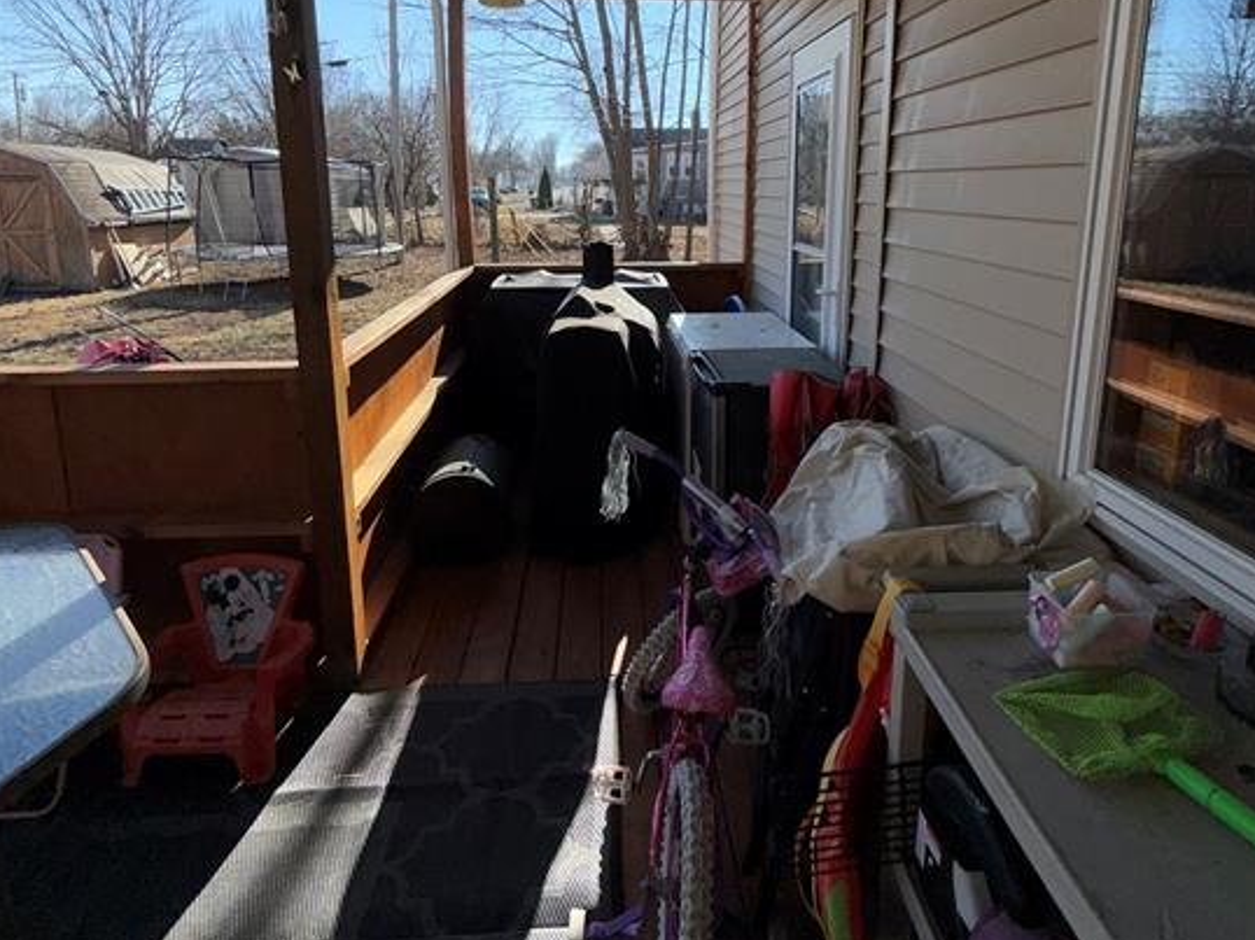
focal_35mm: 20
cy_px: 320
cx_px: 648
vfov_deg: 64.4
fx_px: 725
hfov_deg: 81.7
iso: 16
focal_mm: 2.22
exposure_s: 1/853
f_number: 2.2
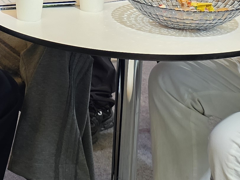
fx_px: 784
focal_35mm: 113
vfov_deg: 12.6
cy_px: -68
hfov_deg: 17.2
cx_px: 29
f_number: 1.7
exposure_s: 1/190
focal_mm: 6.3
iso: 100
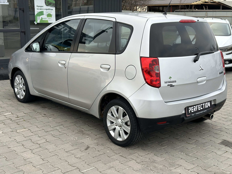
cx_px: 116
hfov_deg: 39.7
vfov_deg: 30.3
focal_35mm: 48
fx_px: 322
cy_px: 87
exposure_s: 1/268
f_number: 1.78
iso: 80
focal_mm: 6.86
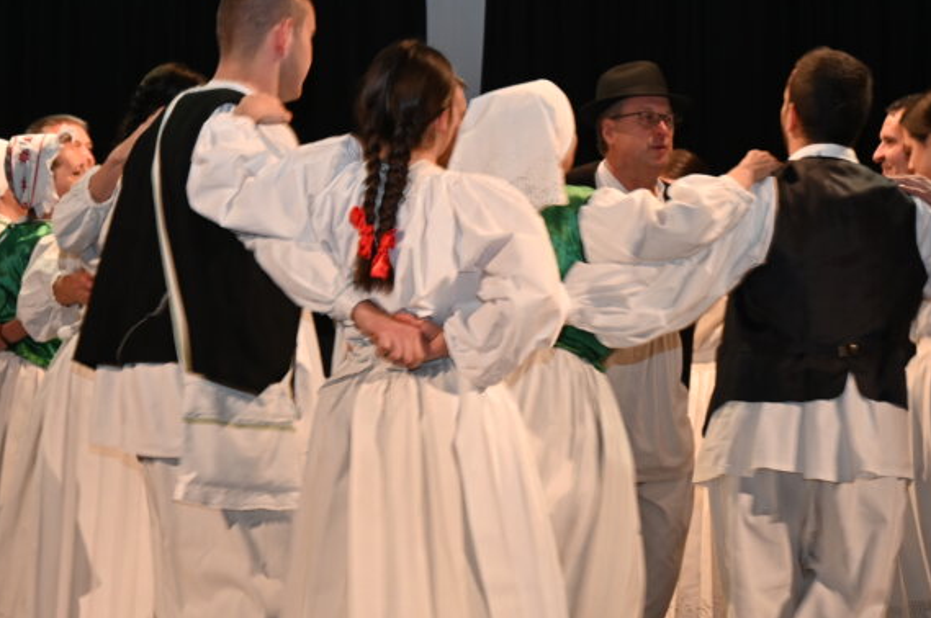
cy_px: 419
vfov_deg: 15.1
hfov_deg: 22.6
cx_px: 542
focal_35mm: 90
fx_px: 2325
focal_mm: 50
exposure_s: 1/60
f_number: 5.6
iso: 1000
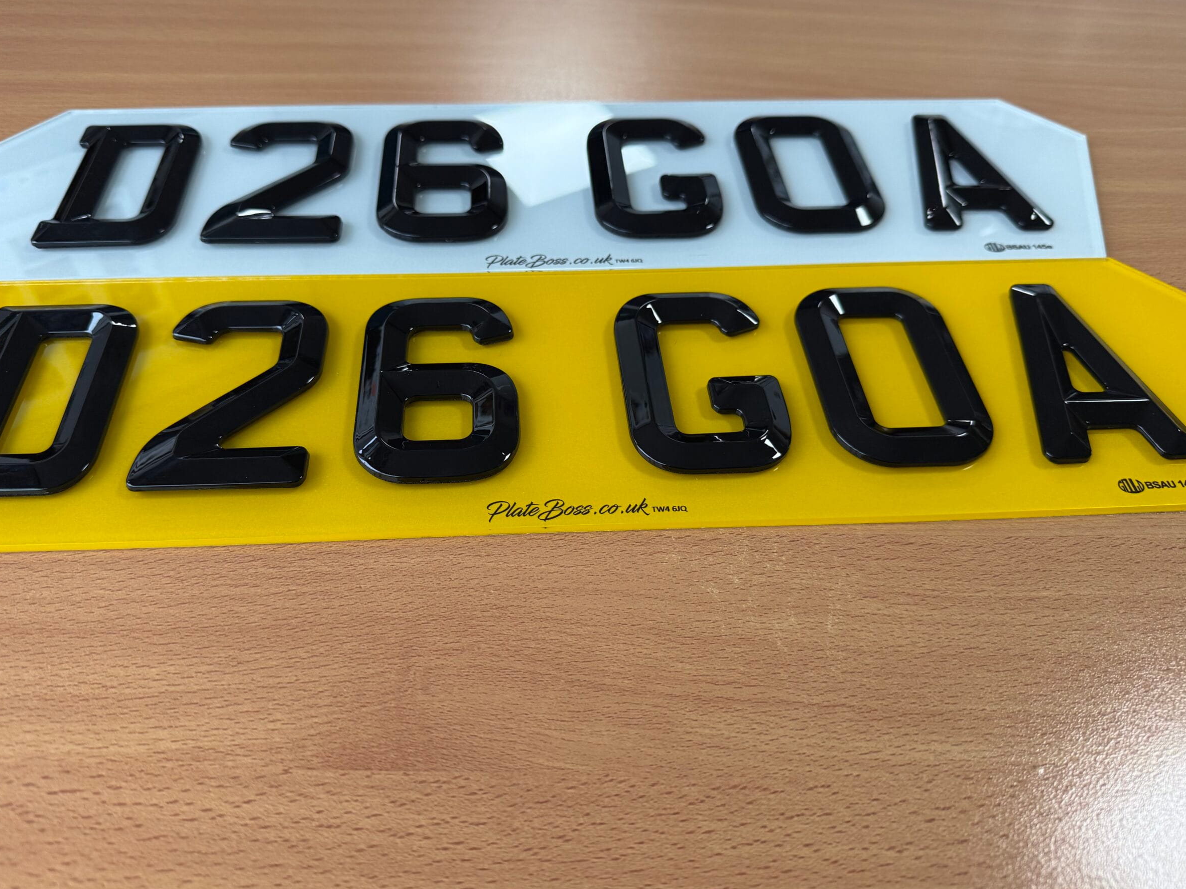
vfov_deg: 53.0
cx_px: 548
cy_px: 420
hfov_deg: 67.2
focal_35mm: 26
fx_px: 891
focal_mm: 6.76
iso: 160
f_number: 1.78
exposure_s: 1/100
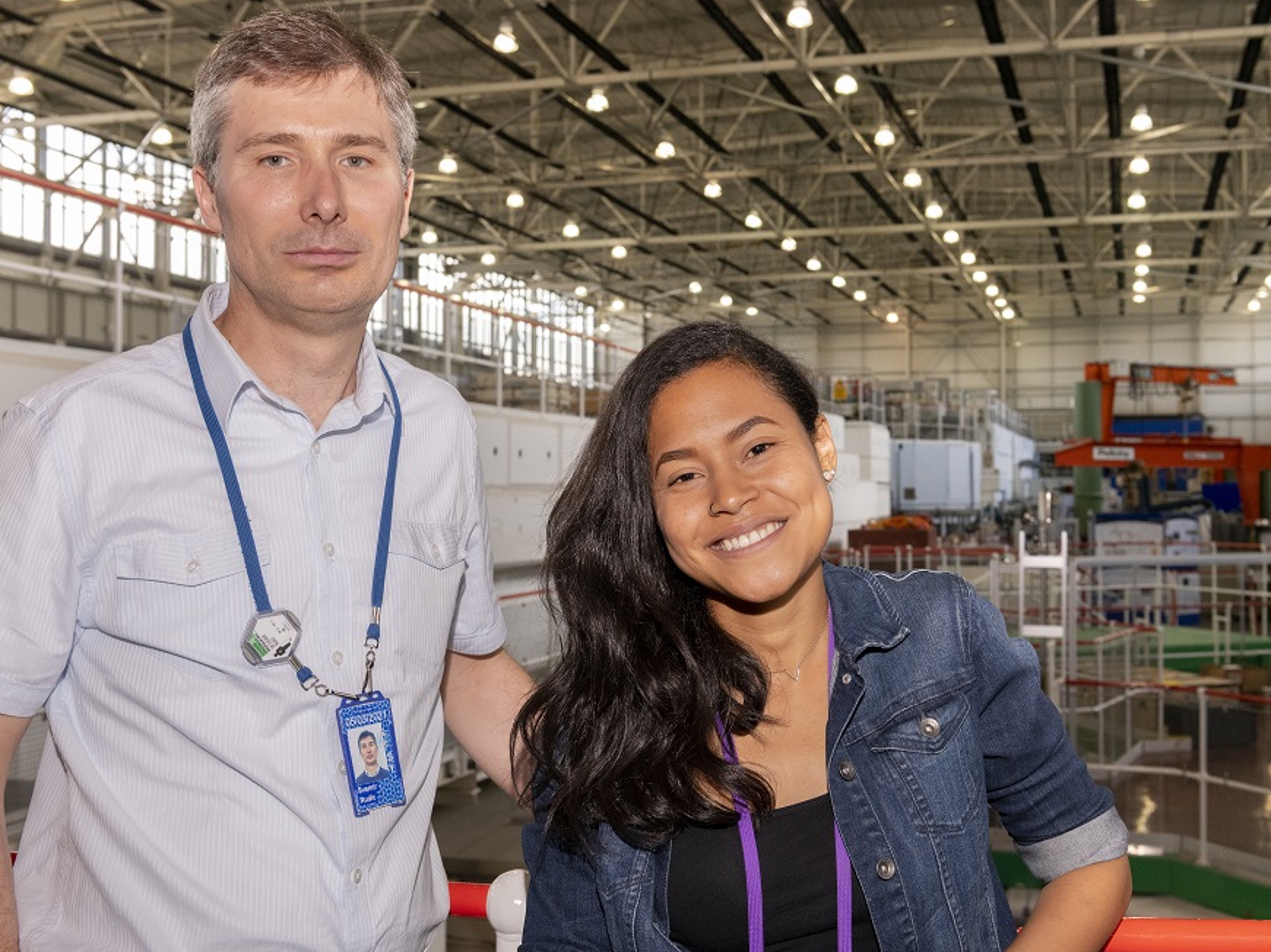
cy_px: 469
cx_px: 659
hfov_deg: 44.8
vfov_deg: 34.3
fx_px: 1542
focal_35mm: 42
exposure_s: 1/125
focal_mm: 38
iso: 1600
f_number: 8
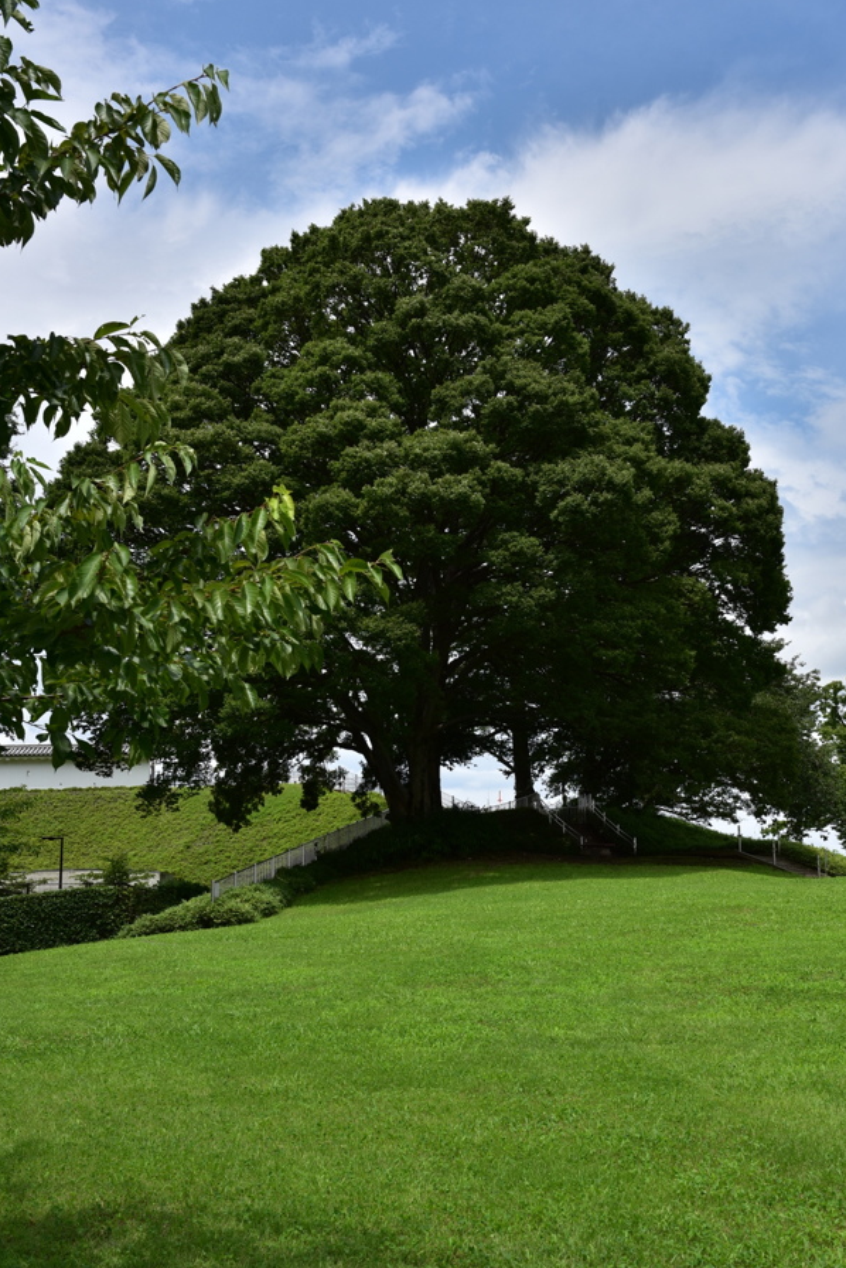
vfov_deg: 48.4
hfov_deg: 33.4
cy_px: 682
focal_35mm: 40
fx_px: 1409
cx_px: 479
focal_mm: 35
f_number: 11
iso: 64
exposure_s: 1/200
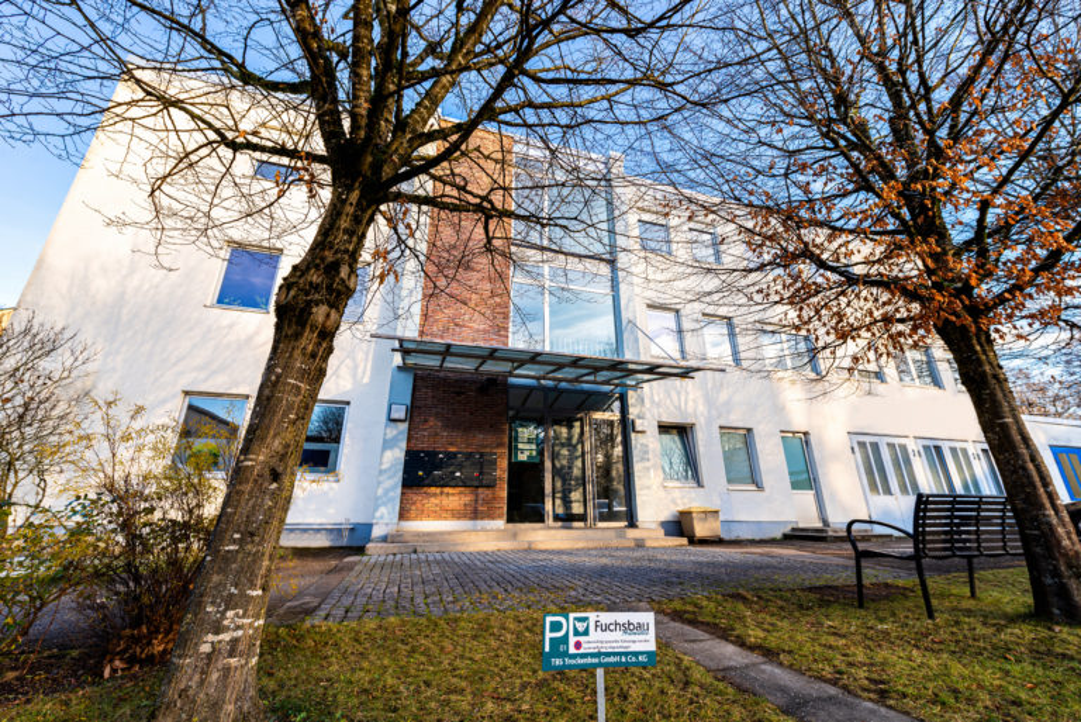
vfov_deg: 81.3
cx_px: 540
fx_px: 421
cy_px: 361
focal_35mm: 14
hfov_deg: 104.2
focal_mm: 14
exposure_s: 1/40
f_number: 8
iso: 100
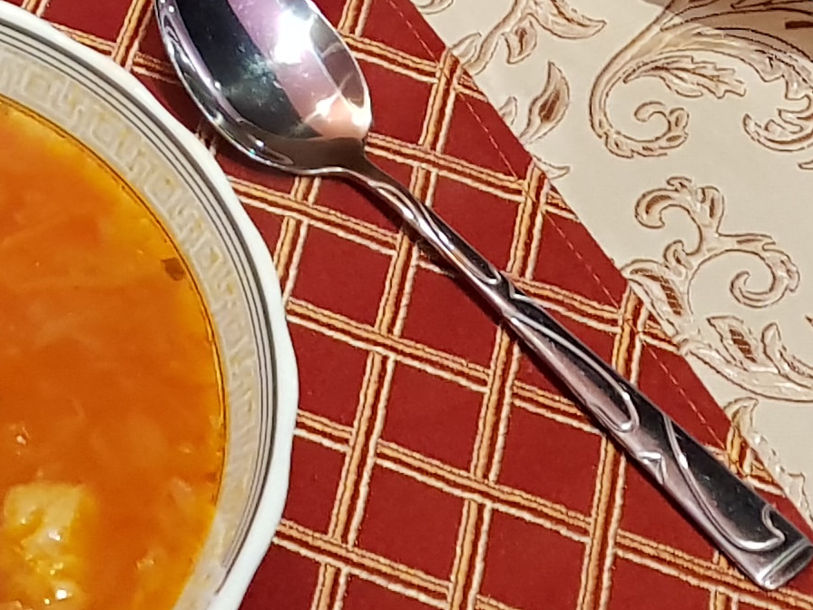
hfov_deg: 16.7
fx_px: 2748
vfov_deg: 11.6
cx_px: 171
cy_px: -539
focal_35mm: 117
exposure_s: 1/20
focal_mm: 4.2
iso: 250
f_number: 1.7
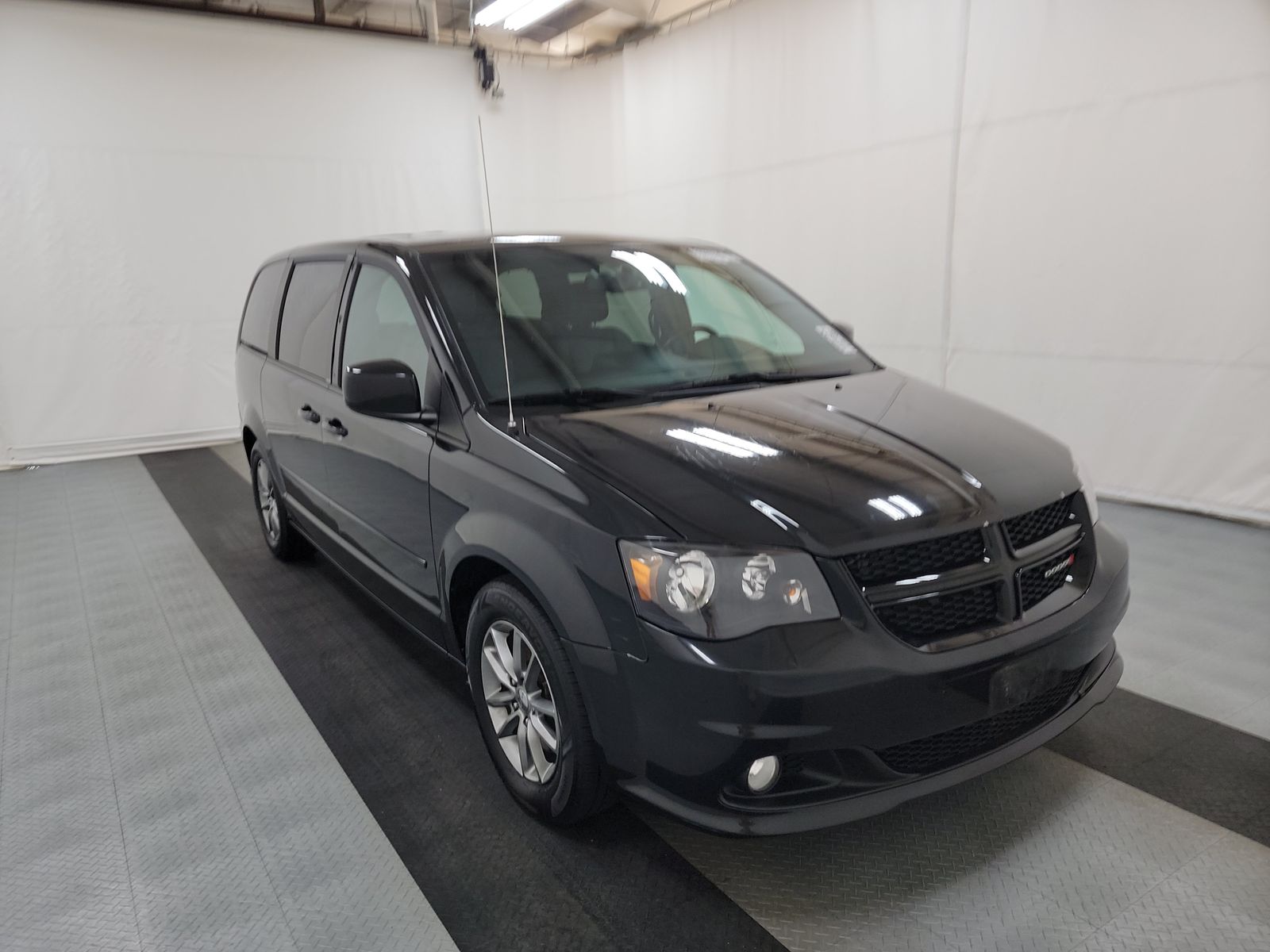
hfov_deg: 71.6
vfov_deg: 56.8
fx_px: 881
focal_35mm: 24
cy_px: 476
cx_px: 635
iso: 123
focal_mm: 6.7
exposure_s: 1/59
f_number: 1.8
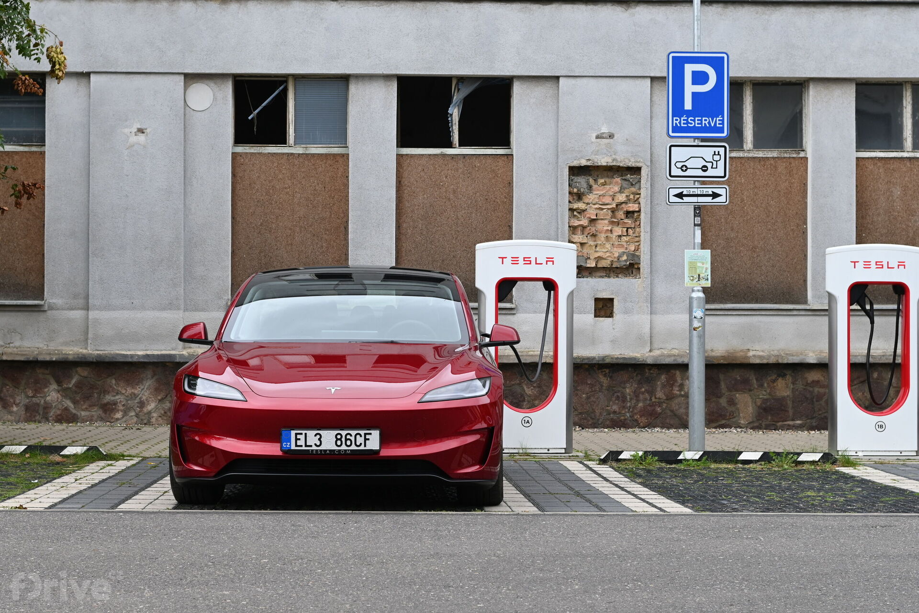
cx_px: 460
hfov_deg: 27.0
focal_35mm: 75
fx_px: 1914
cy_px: 306
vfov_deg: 18.2
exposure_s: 1/250
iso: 200
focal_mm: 50
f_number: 5.6
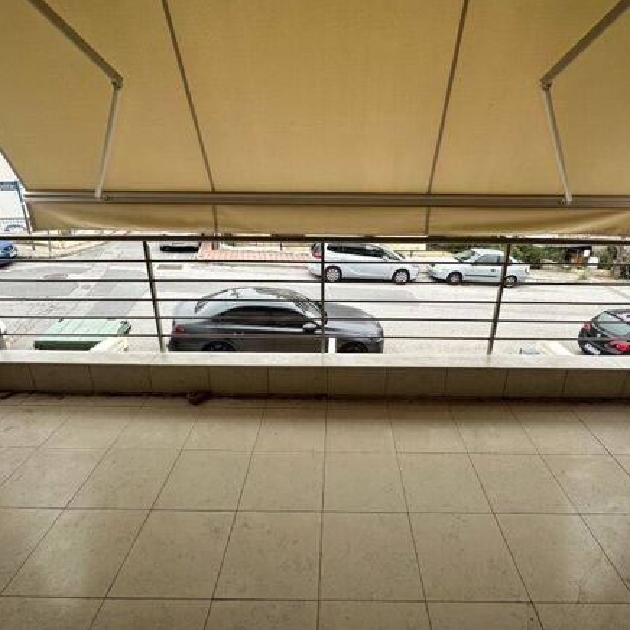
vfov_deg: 74.8
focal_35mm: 20
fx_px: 412
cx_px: 337
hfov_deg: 74.7
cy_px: 308
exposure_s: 1/115
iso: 40
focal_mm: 2.22
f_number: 2.2
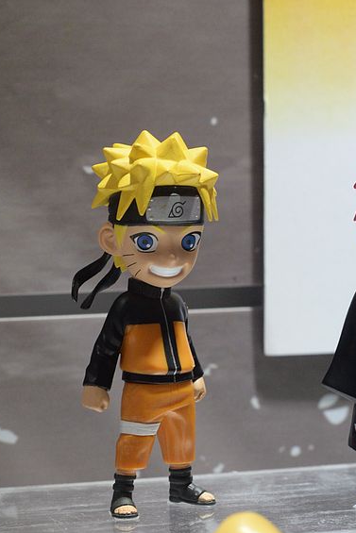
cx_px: 152
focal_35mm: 106
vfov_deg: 19.2
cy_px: 376
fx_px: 1571
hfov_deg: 12.9
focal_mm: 50
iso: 2000
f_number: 6.3
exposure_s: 1/160
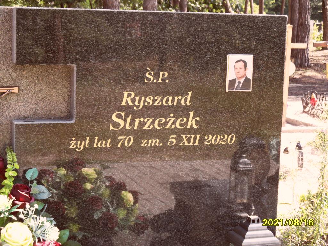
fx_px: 758
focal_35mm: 80
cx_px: 164
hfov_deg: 24.4
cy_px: 123
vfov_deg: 18.4
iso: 100
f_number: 4.2
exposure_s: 1/90
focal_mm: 13.2
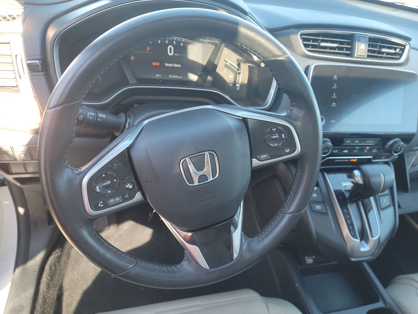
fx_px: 290
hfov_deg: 71.6
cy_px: 157
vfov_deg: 56.8
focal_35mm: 24
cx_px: 209
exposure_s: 1/59
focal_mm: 6.7
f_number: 1.8
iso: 165
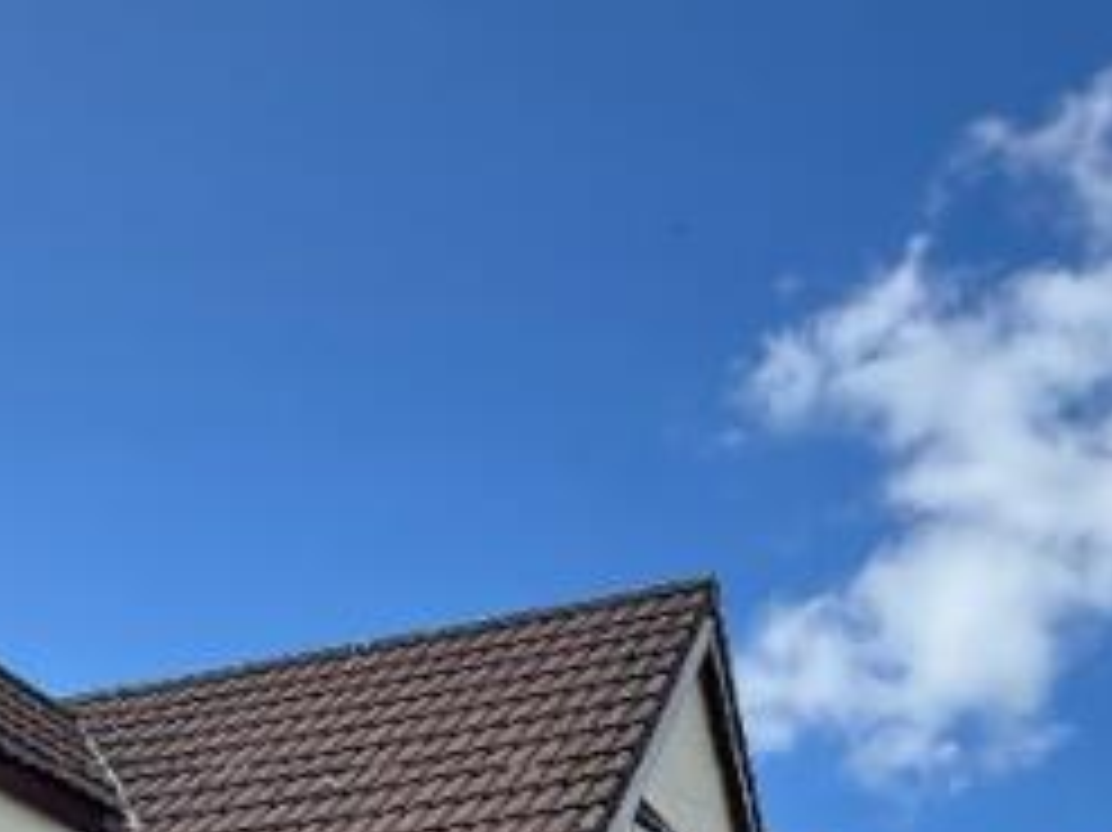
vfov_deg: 20.6
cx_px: 482
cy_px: 1327
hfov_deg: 33.2
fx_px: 1862
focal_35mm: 58
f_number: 2.2
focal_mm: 2.22
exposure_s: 1/889
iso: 50
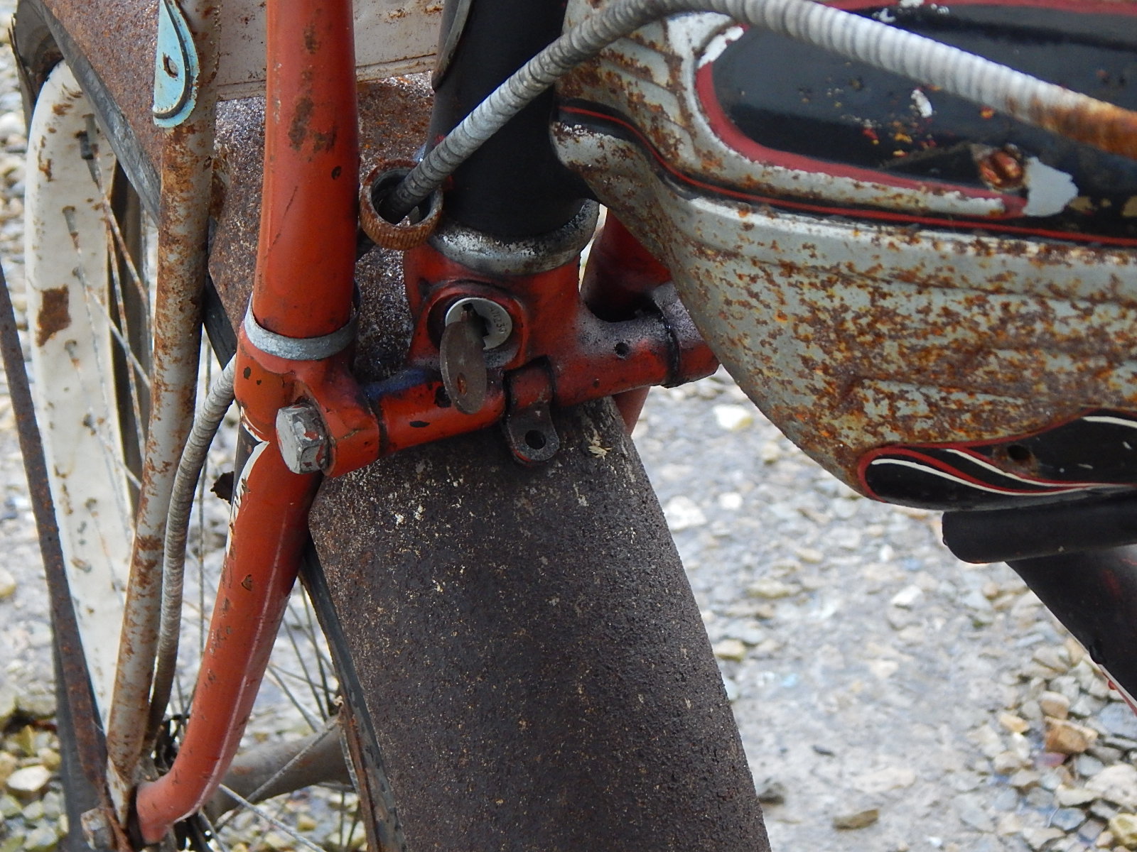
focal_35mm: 61
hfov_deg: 31.7
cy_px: 426
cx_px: 568
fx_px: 2004
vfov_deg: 24.0
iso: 400
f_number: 4
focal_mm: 10.9
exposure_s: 1/160
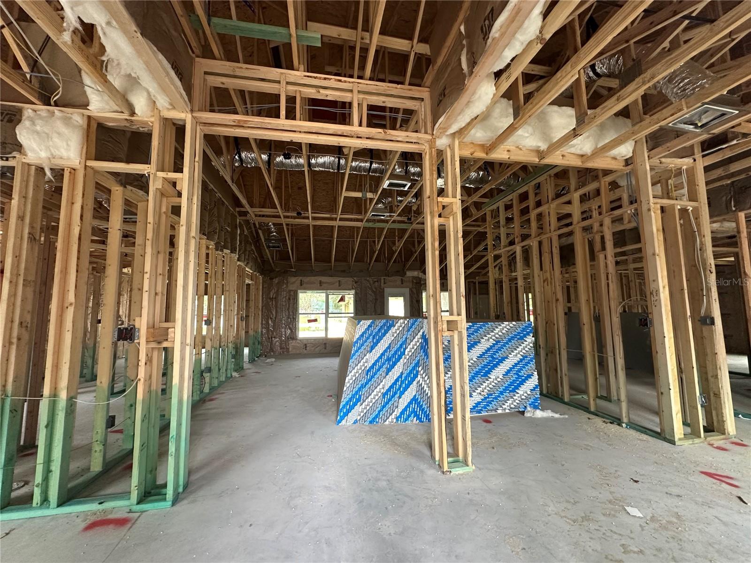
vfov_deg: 85.7
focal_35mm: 14
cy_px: 282
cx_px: 376
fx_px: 304
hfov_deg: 102.1
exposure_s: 1/68
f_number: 2.2
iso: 320
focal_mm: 2.22
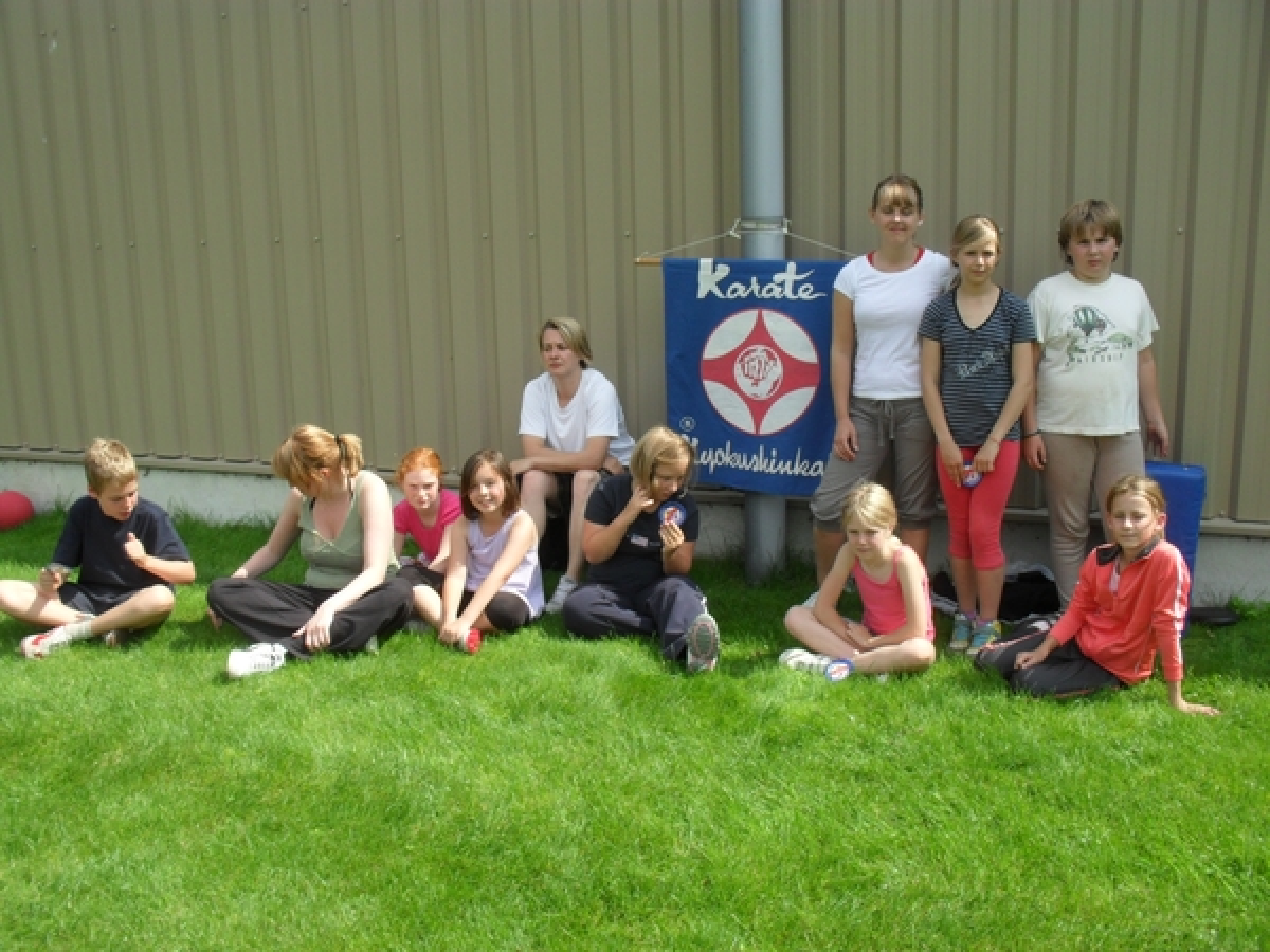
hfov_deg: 52.6
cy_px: 476
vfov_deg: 40.7
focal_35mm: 35
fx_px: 1284
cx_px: 635
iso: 100
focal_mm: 6.3
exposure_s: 1/125
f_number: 8.4
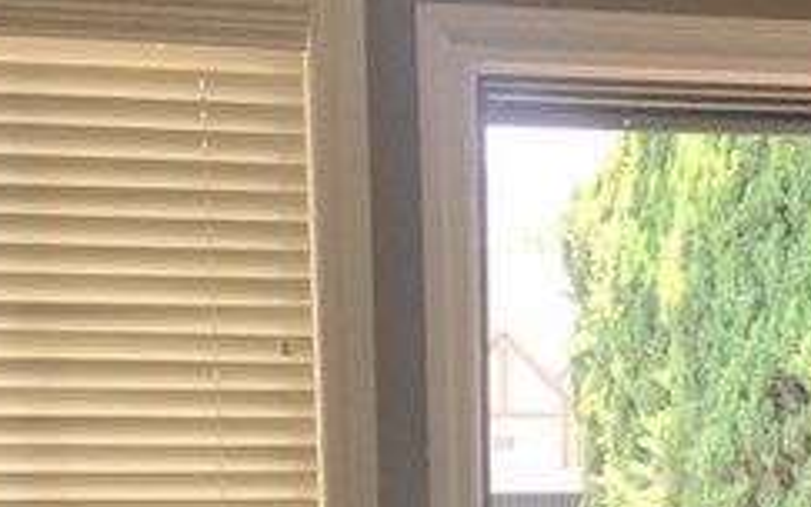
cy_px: 734
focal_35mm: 81
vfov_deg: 15.1
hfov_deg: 24.7
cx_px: 754
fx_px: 1791
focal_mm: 4.15
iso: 40
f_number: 2.2
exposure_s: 1/120
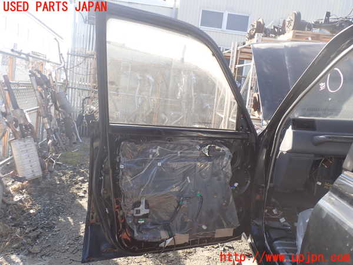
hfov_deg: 60.0
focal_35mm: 30
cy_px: 132
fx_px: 306
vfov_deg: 46.8
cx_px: 176
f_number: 3.2
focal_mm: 5.4
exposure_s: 1/200
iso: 100
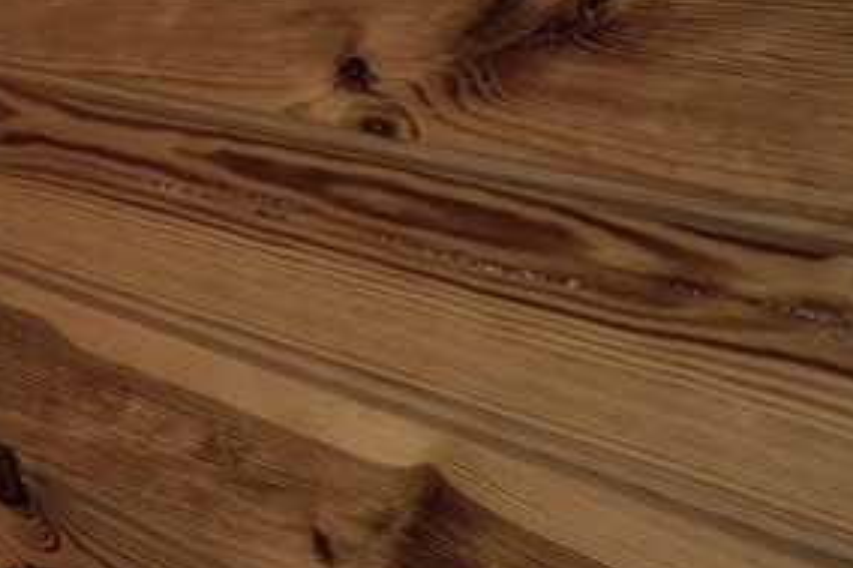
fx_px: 1326
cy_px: -138
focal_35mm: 56
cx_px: -496
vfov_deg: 22.1
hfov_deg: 25.0
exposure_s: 1/13
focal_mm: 11.5
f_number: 11
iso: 160
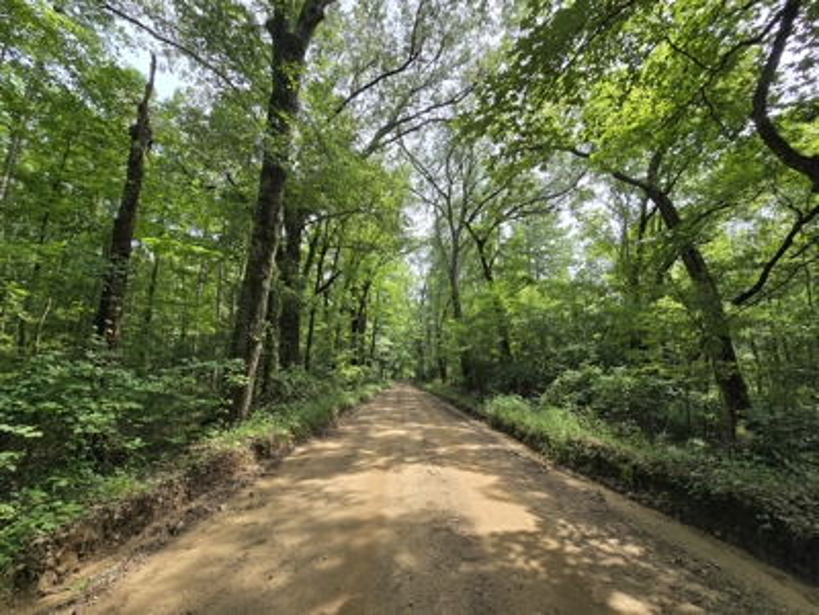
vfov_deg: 89.9
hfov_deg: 106.2
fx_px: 308
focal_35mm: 13
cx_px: 410
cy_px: 308
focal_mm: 2.2
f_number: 2.2
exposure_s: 1/405
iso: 50
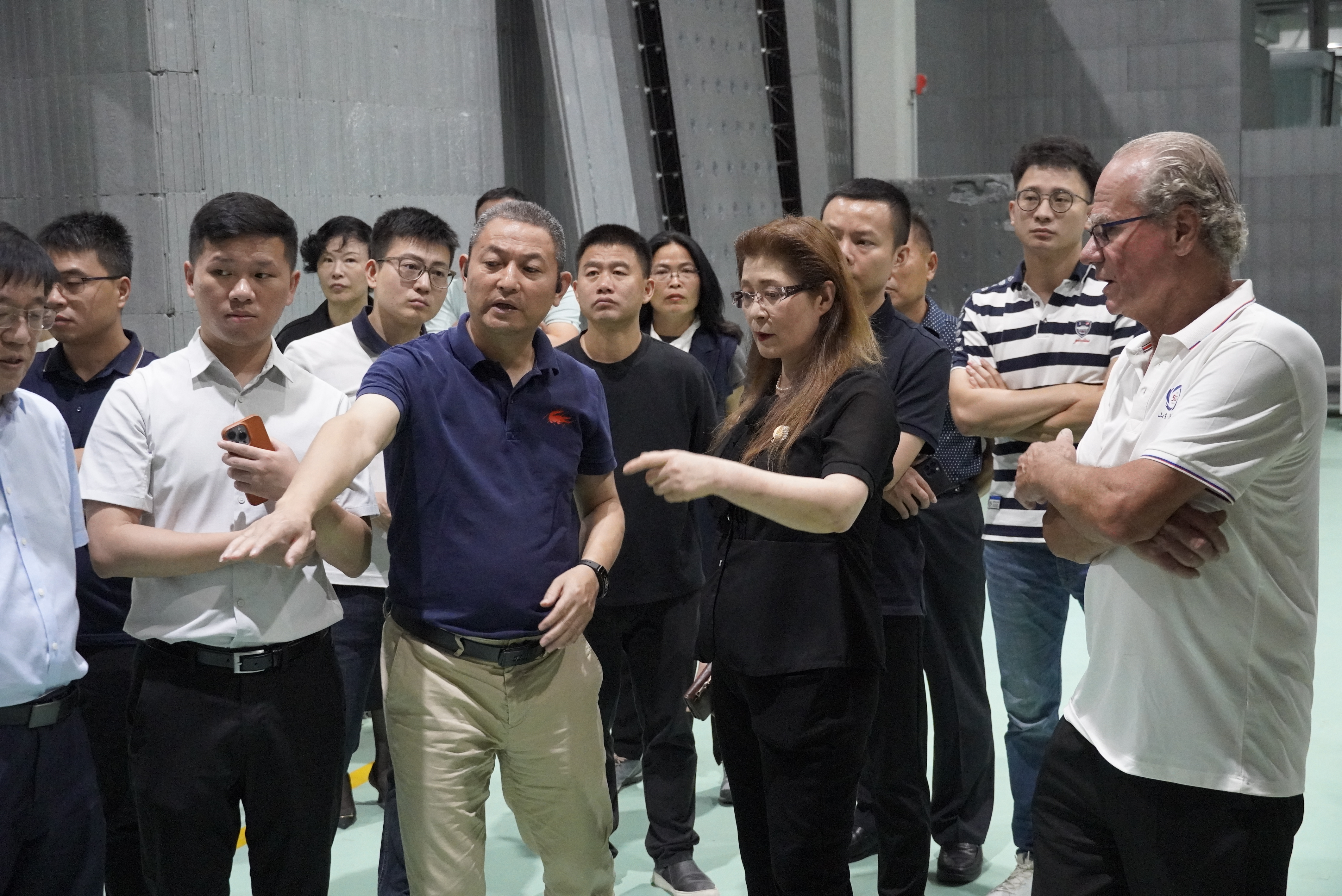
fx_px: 1958
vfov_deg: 25.8
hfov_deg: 37.8
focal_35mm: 52
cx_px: 671
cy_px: 448
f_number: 4.5
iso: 6400
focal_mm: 35
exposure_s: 1/160
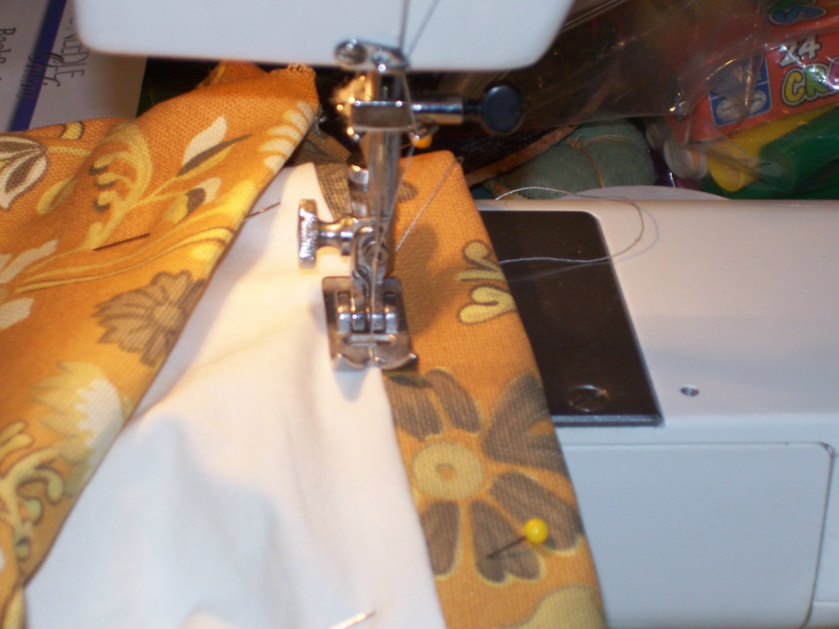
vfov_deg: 14.5
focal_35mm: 102
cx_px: 420
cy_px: 314
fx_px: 2472
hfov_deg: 19.3
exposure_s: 1/90
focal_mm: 16.8
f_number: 4.6
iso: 125
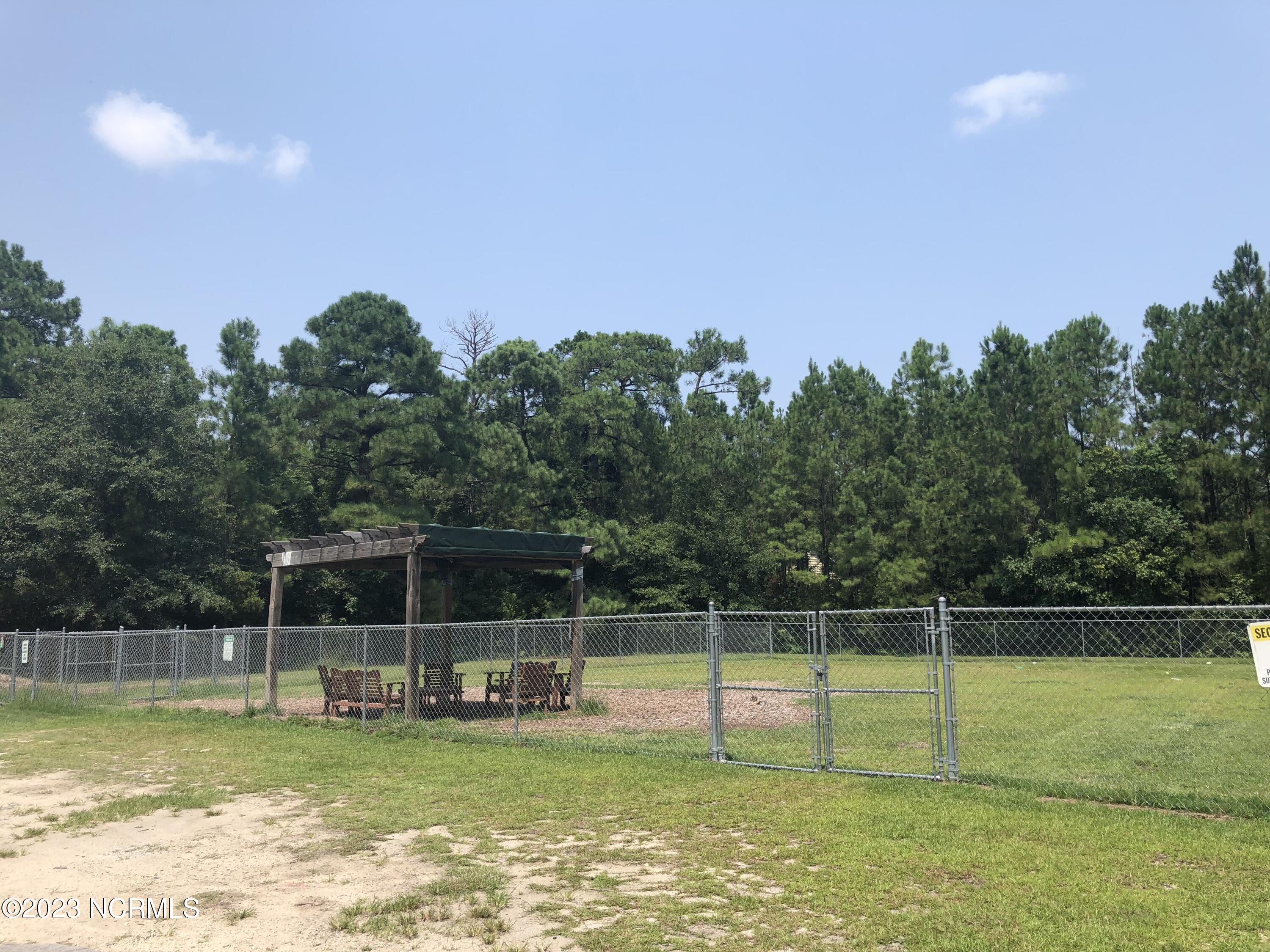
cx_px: 635
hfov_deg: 63.4
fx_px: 1027
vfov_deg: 49.7
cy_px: 476
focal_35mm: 28
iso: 20
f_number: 1.8
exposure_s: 1/1736
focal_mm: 3.99
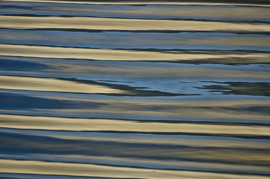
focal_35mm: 397
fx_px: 2974
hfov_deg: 5.2
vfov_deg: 3.5
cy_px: 101
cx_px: 119
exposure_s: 1/400
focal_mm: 210
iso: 200
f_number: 6.3
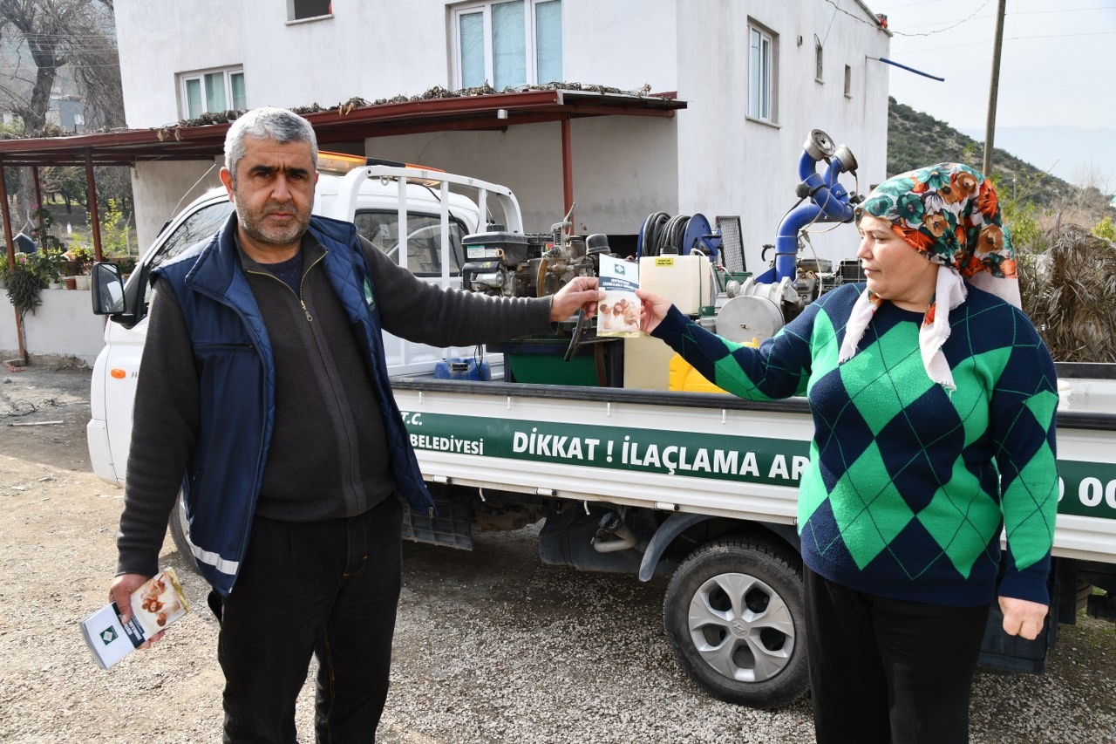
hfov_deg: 61.9
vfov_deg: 43.6
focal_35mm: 30
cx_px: 558
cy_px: 372
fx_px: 930
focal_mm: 30
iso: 160
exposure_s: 1/125
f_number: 8
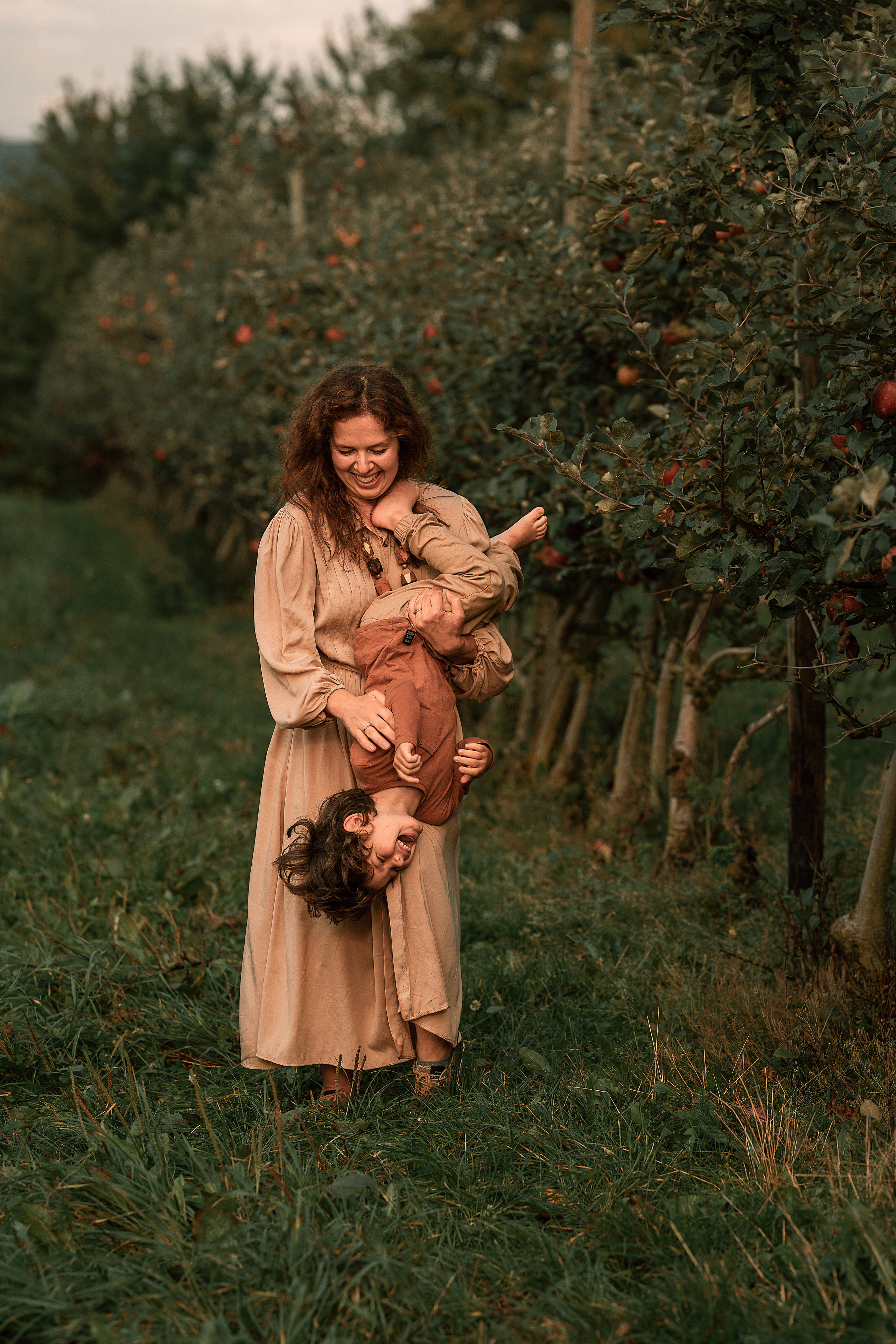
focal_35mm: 135
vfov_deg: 15.2
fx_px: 5040
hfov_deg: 10.2
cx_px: 448
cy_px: 672
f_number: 4
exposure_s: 1/640
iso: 100
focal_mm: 135
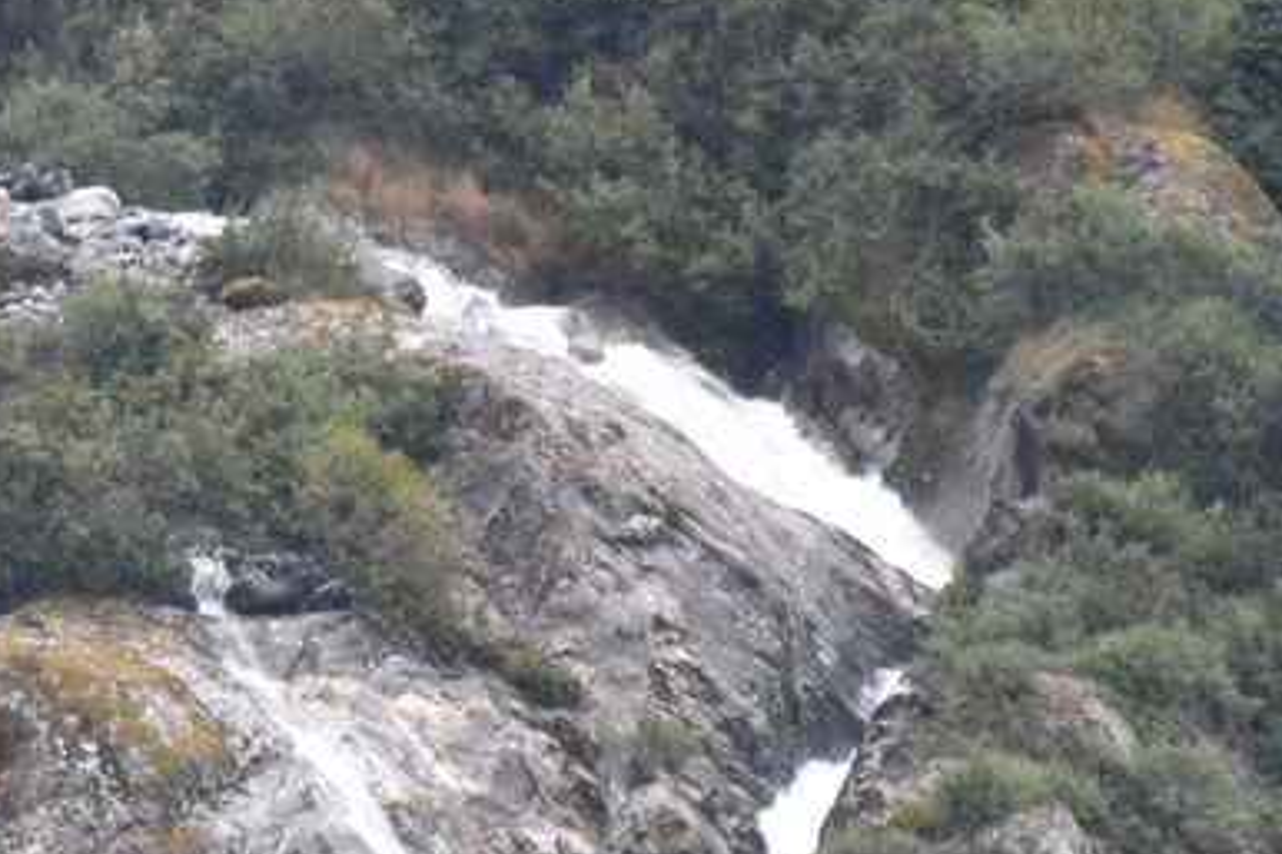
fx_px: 35416
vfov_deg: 1.4
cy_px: 545
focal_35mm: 995
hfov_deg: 2.1
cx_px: 276
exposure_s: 1/640
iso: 4500
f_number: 5.6
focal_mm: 300
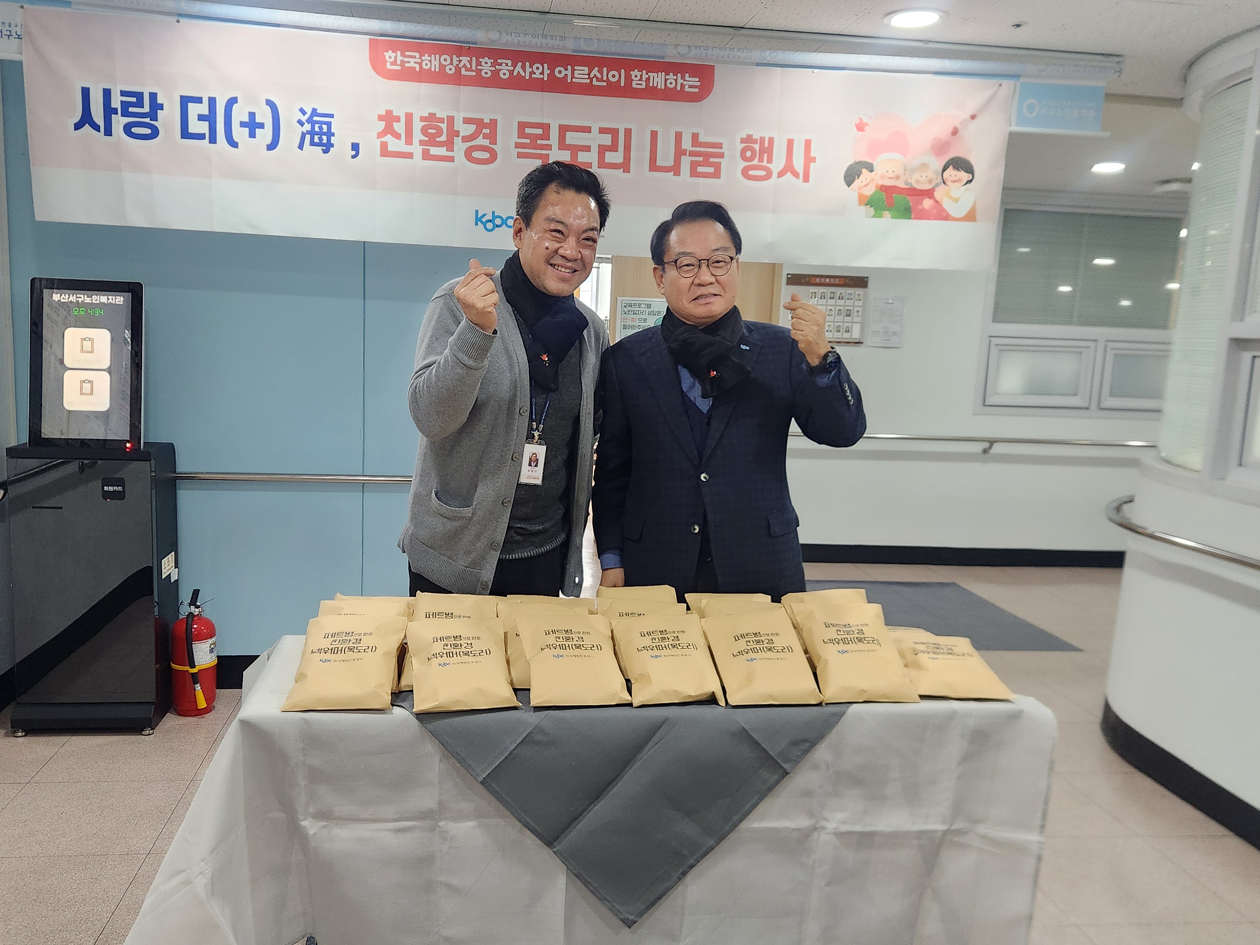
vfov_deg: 46.7
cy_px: 523
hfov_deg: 60.0
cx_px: 613
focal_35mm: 30
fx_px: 1092
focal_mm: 5.4
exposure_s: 1/120
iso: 640
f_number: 1.8
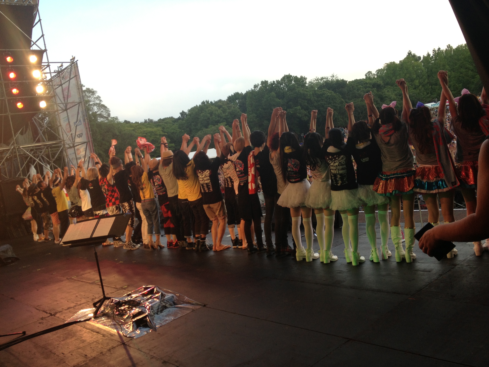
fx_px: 494
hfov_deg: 52.6
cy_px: 184
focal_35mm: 35
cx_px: 244
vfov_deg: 40.7
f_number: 2.4
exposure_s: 1/192
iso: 50
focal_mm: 4.28
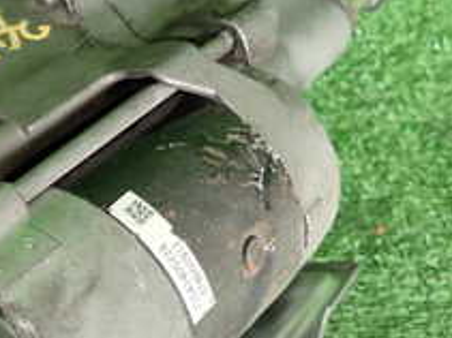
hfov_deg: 26.5
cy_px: 289
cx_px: 41
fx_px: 927
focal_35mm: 71
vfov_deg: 20.4
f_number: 2
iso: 200
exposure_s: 1/60
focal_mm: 4.5
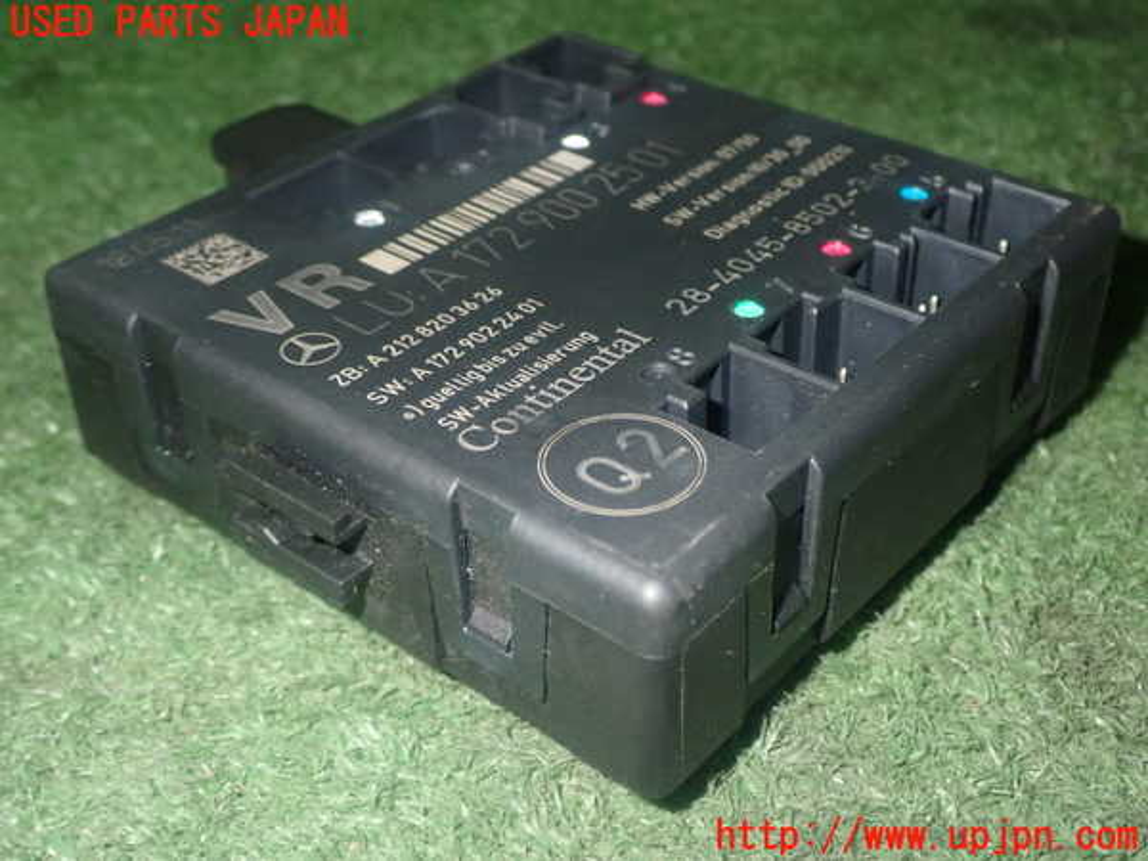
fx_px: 1559
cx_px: 574
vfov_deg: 30.9
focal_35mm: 47
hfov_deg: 40.4
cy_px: 430
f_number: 9
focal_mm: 8.4
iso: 800
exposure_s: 1/50
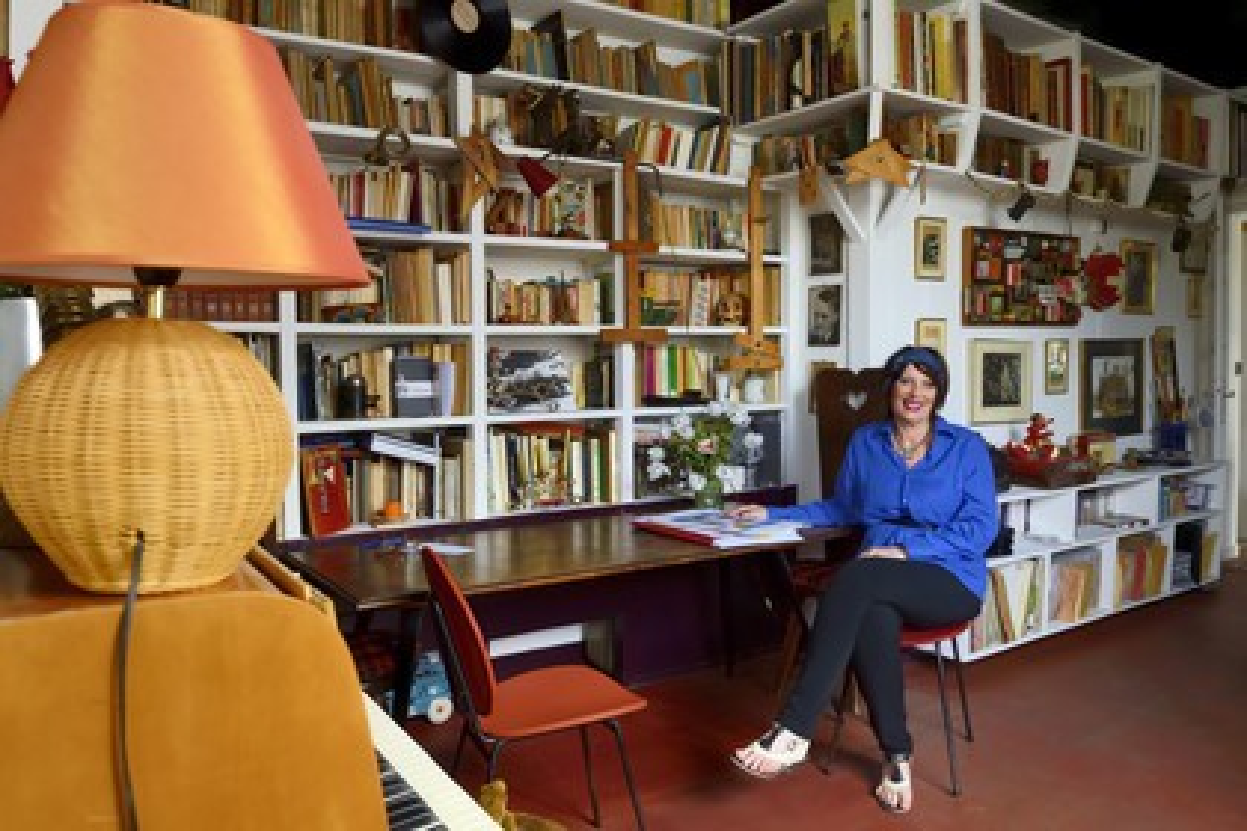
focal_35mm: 24
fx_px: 831
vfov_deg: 53.1
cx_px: 624
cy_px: 416
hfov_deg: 73.7
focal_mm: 24
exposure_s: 1/80
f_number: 6.3
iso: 800
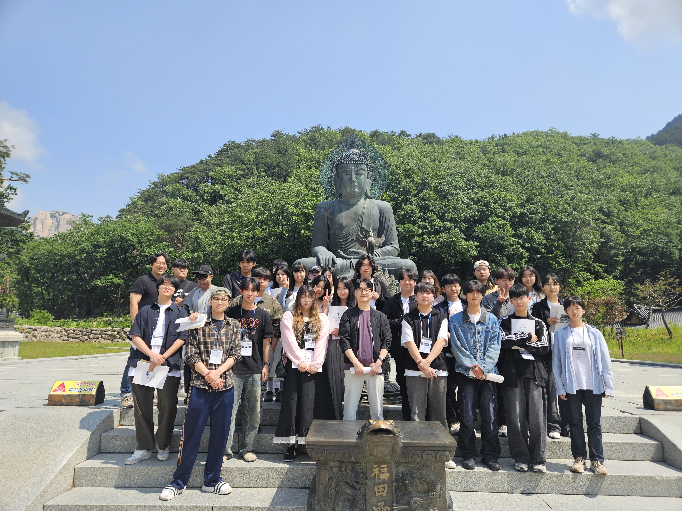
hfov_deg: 73.9
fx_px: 453
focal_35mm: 23
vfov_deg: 58.9
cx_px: 341
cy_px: 256
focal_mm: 5.4
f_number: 1.8
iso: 25
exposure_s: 1/1228
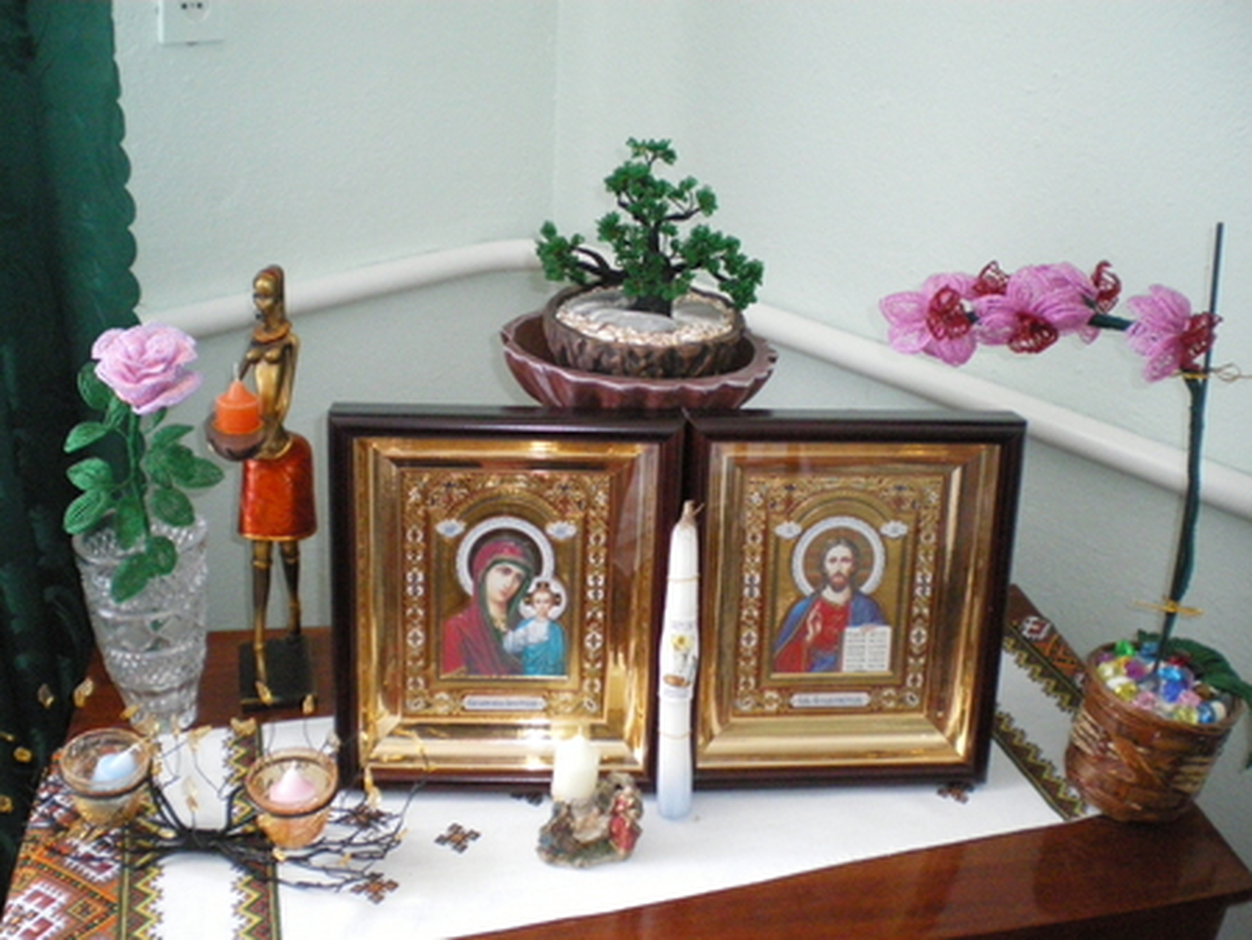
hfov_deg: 51.3
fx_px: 1303
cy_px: 470
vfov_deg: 39.7
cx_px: 626
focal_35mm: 36
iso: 800
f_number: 3.1
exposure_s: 1/50
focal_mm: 6.3
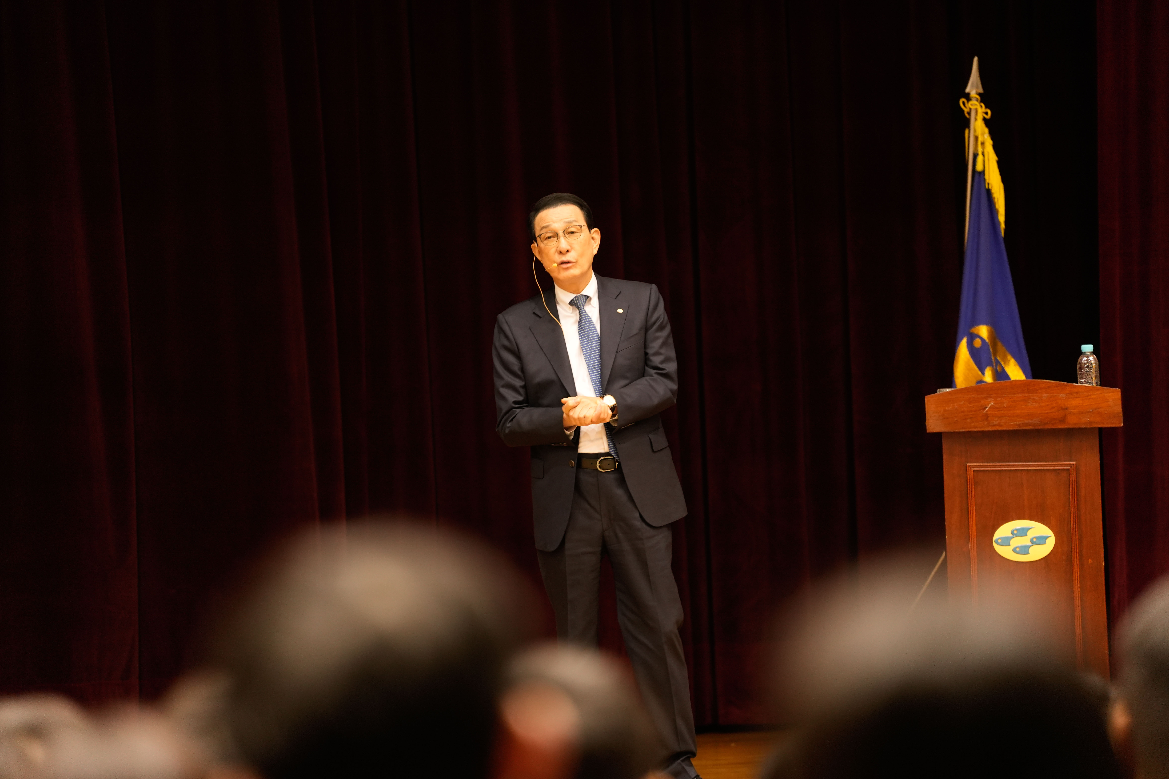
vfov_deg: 6.9
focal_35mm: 200
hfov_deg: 10.3
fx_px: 6494
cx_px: 584
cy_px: 390
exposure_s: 1/40
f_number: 2.8
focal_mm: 200
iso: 1250
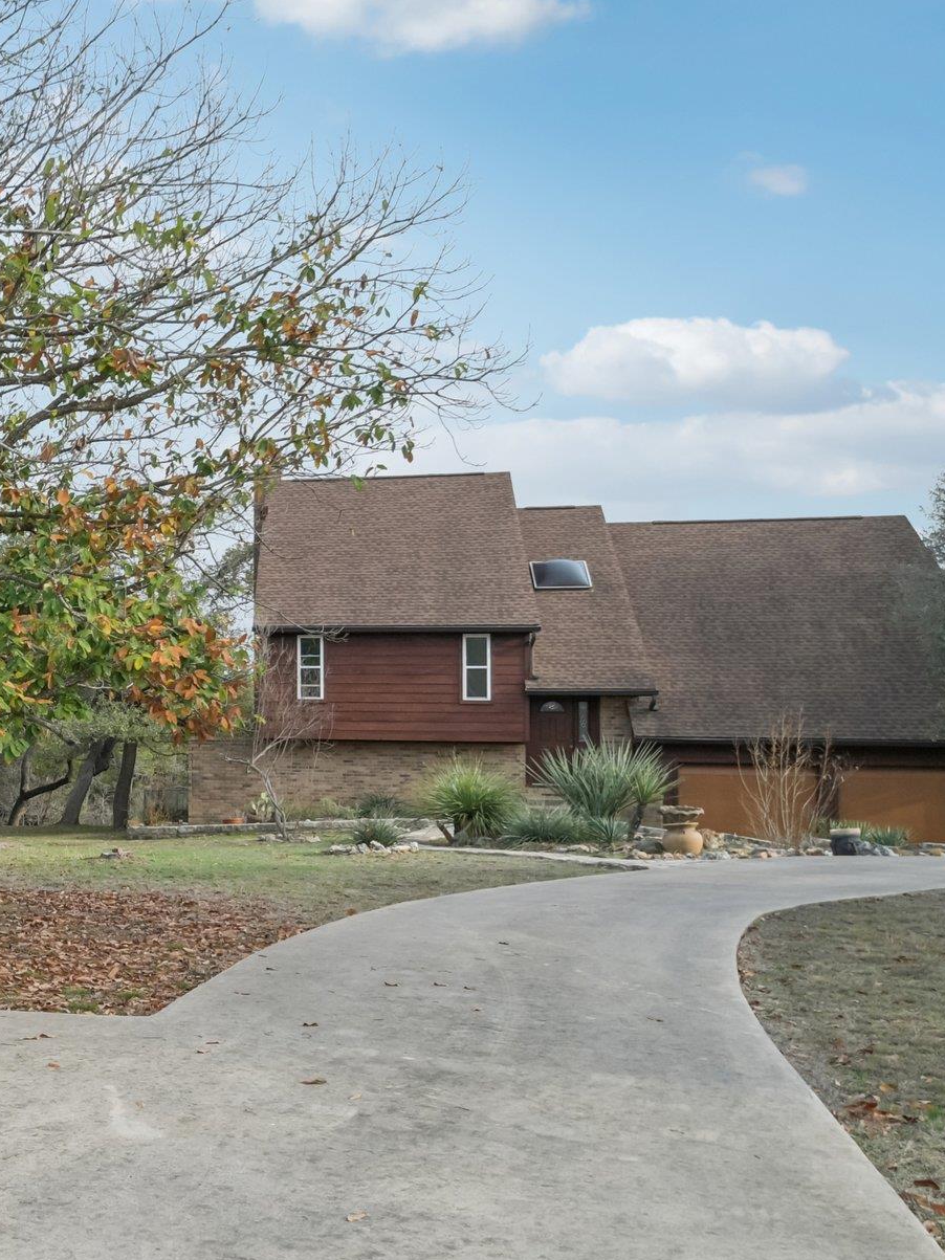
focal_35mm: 36
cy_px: 680
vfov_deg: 51.3
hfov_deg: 33.8
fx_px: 1311
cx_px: -125
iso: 400
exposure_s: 1/320
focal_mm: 15
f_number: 8
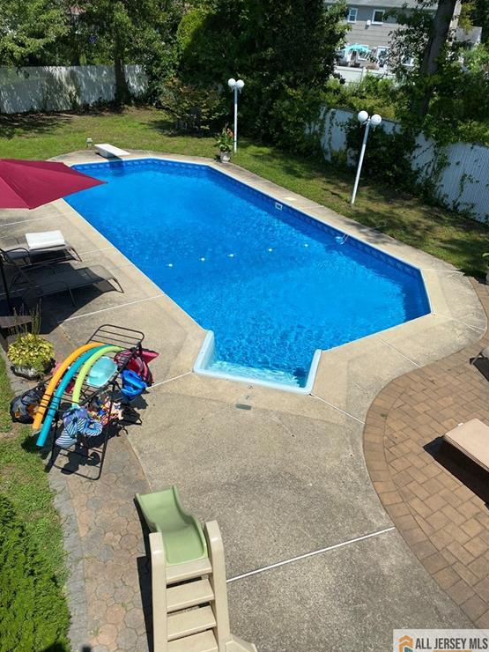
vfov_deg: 65.3
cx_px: 241
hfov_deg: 51.4
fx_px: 509
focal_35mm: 27
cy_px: 325
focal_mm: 4.25
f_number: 1.8
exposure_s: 1/3846
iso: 32
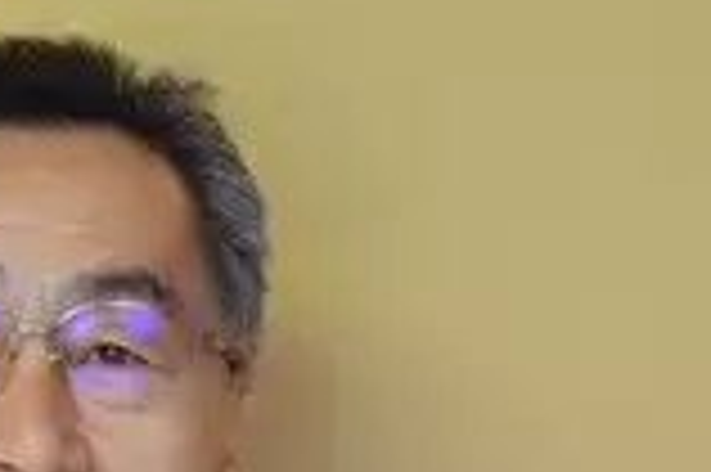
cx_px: -14
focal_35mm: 217
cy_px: 832
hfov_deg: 9.4
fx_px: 4281
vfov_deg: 6.2
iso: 6400
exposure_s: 1/50
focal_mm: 38
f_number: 11
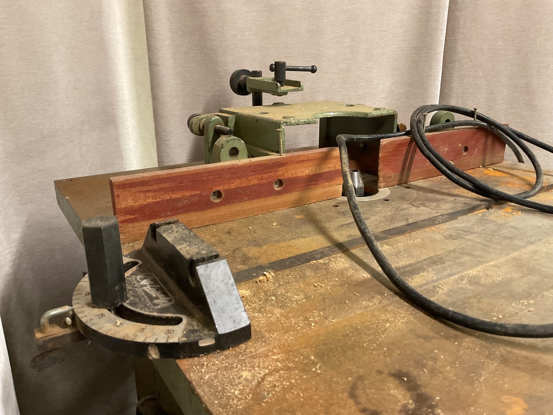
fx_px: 463
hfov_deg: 61.7
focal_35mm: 29
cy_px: 208
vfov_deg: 48.2
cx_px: 276
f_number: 1.8
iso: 250
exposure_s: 1/40
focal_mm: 3
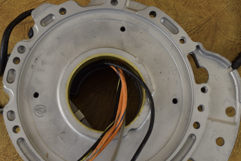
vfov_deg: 25.2
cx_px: 112
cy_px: 98
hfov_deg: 37.0
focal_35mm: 54
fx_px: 360
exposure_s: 1/125
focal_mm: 25
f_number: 8
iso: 400
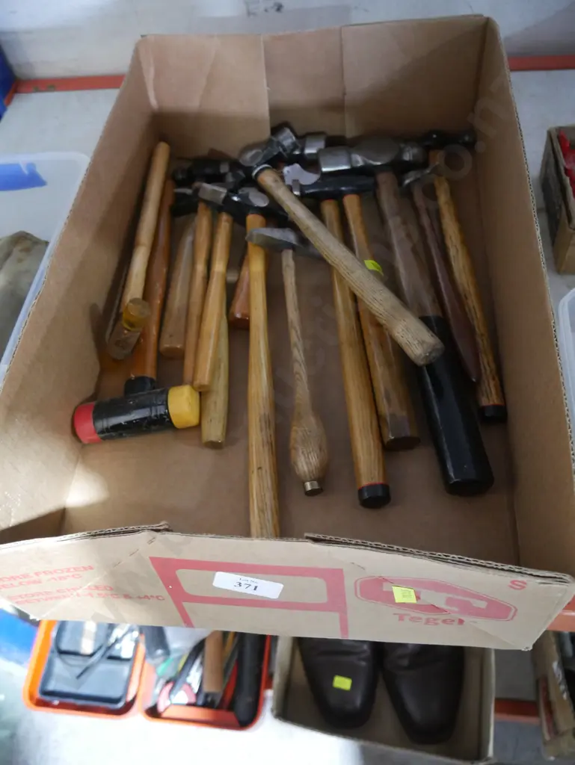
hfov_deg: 49.8
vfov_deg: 63.4
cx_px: 288
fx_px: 620
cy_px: 382
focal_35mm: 28
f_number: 3.5
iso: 3200
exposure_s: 1/40
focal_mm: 14
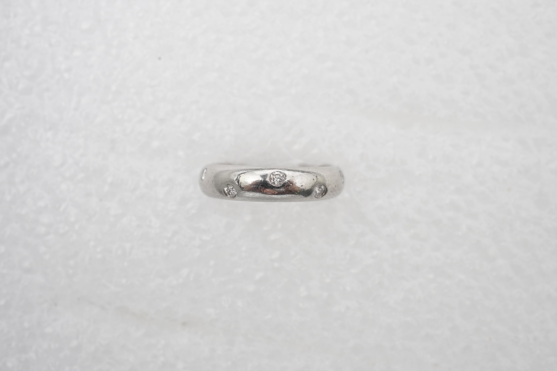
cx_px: 278
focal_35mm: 45
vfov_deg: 29.9
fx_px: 696
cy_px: 186
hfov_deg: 43.6
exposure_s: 1/125
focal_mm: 30
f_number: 16
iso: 400
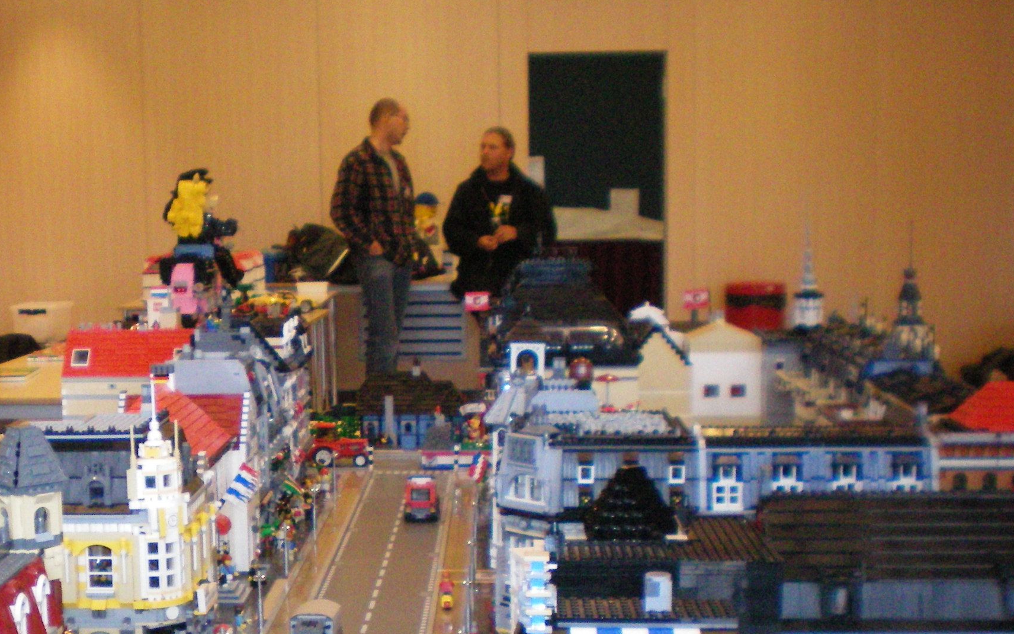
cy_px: 457
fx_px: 1686
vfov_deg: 21.2
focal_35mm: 61
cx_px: 338
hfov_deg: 33.2
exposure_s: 1/60
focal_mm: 6.3
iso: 400
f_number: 3.1
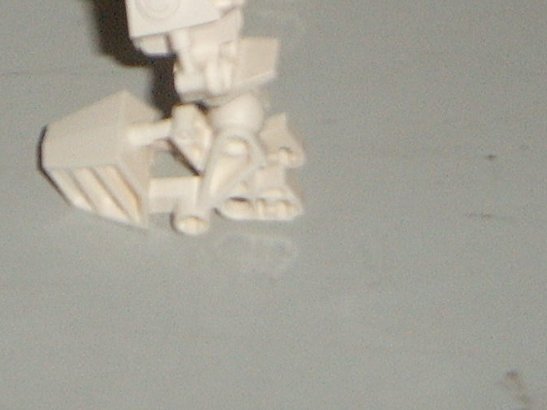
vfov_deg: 11.4
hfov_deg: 15.6
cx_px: 22
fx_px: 1959
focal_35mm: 124
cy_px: -208
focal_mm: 6.2
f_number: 2.9
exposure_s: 1/30
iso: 141
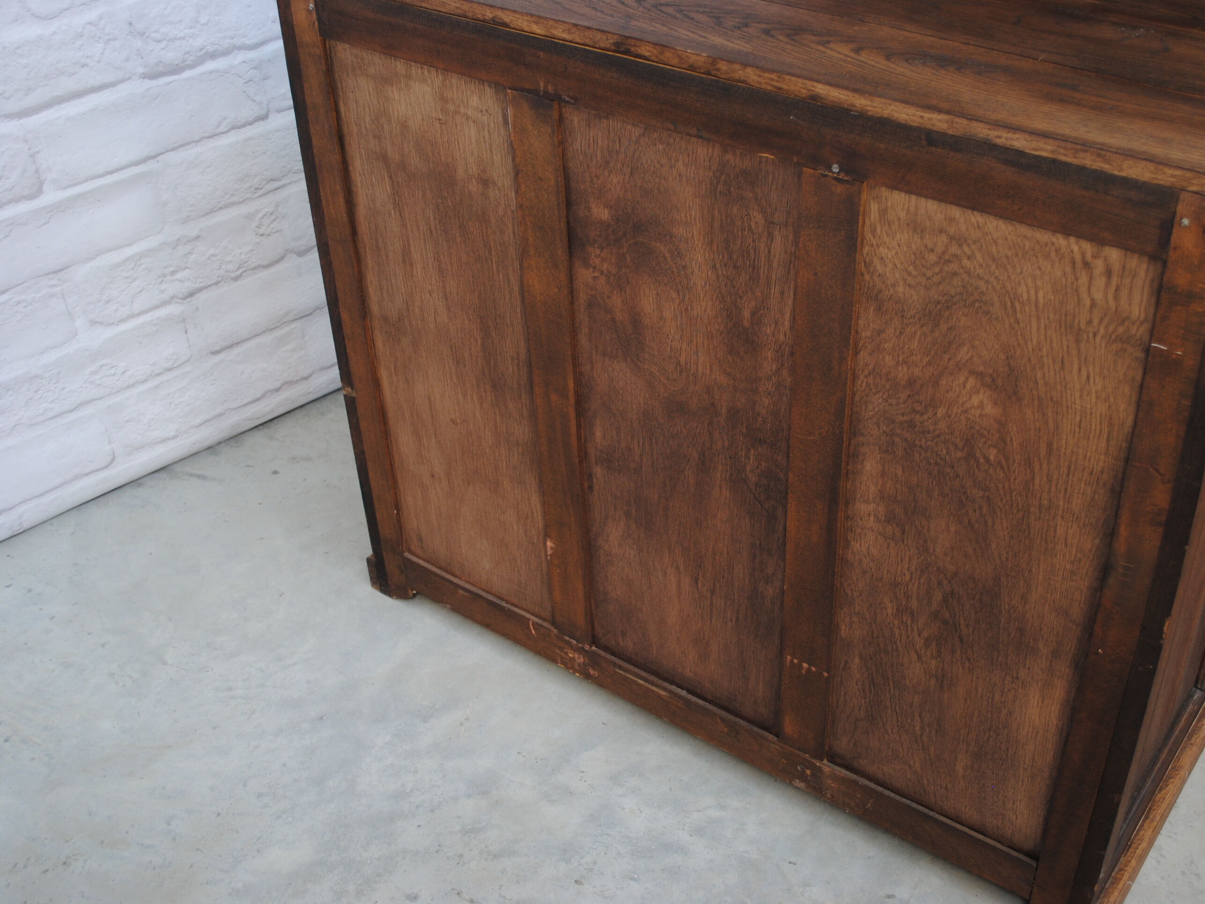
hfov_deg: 47.8
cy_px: 452
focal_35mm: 39
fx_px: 1358
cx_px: 670
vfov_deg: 36.8
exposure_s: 1/50
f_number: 4
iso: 200
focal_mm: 24
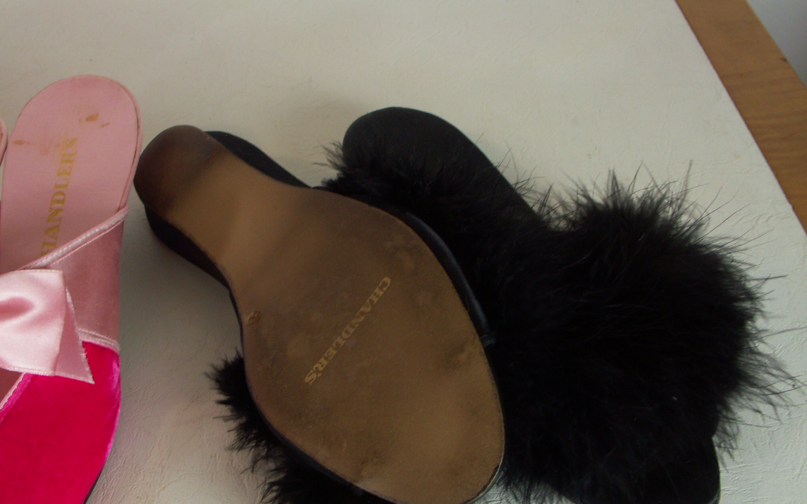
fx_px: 814
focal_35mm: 37
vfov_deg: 34.3
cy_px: 297
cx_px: 405
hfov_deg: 52.8
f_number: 7.1
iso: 100
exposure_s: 1/13
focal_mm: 8.77
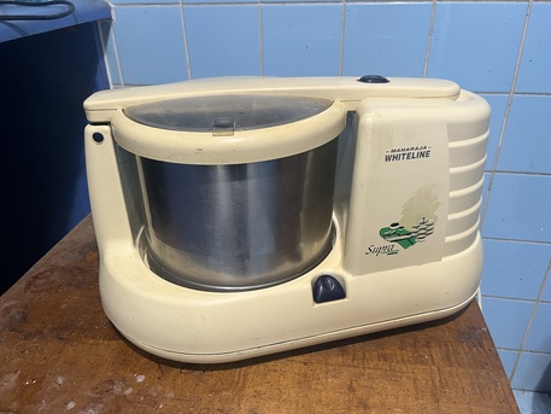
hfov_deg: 67.3
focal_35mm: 26
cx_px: 276
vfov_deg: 53.1
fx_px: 414
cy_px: 207
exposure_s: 1/60
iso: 250
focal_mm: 5.1
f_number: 1.6
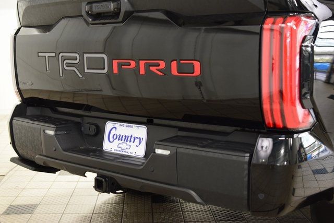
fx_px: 501
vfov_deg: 25.1
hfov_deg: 36.9
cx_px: 167
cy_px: 112
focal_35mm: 54
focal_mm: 36
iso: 1600
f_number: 3.2
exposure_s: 1/60
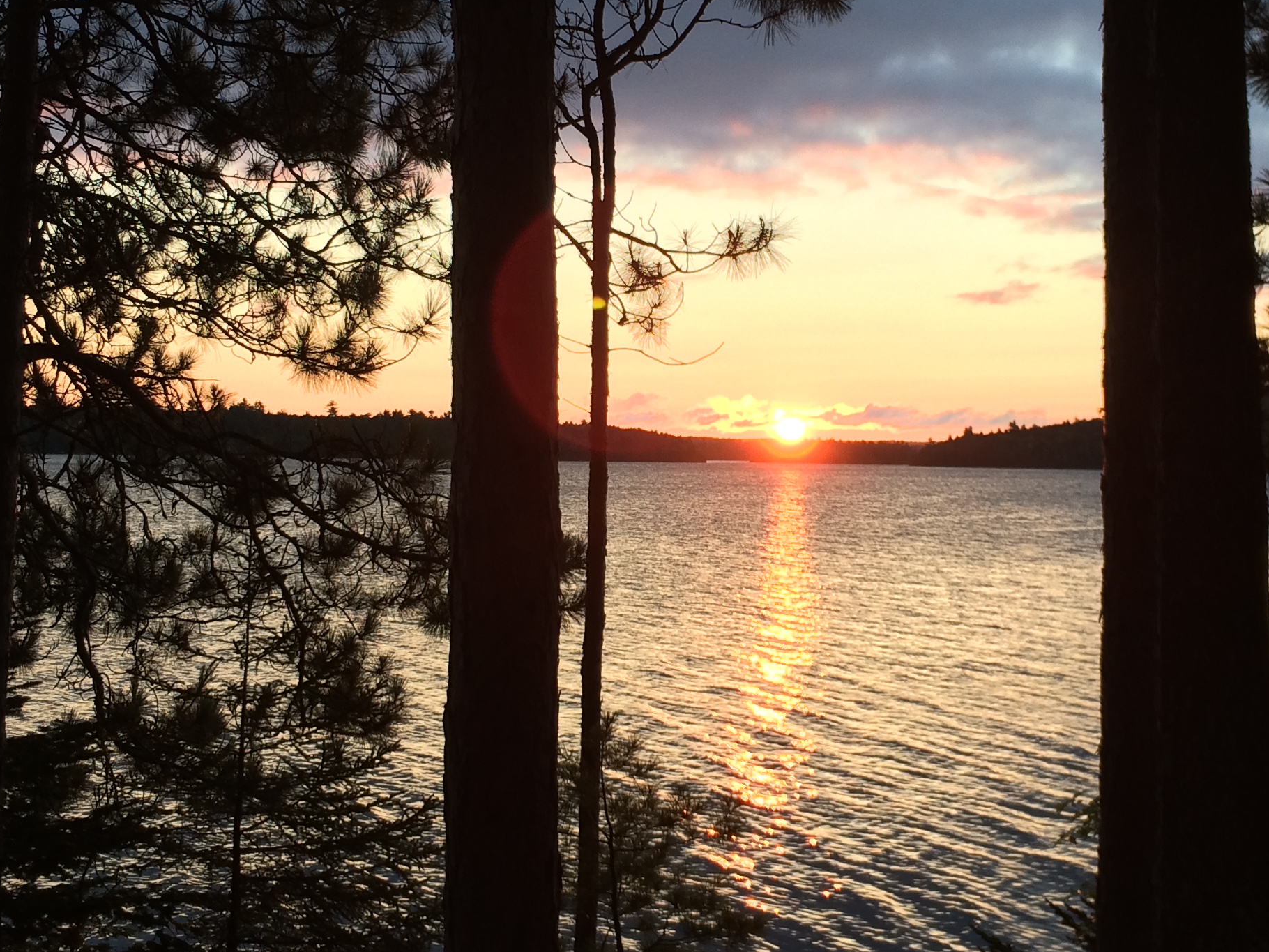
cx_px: 719
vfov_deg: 28.0
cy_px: 393
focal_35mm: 52
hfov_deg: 36.8
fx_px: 1906
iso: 32
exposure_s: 1/135
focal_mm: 4.15
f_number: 2.2
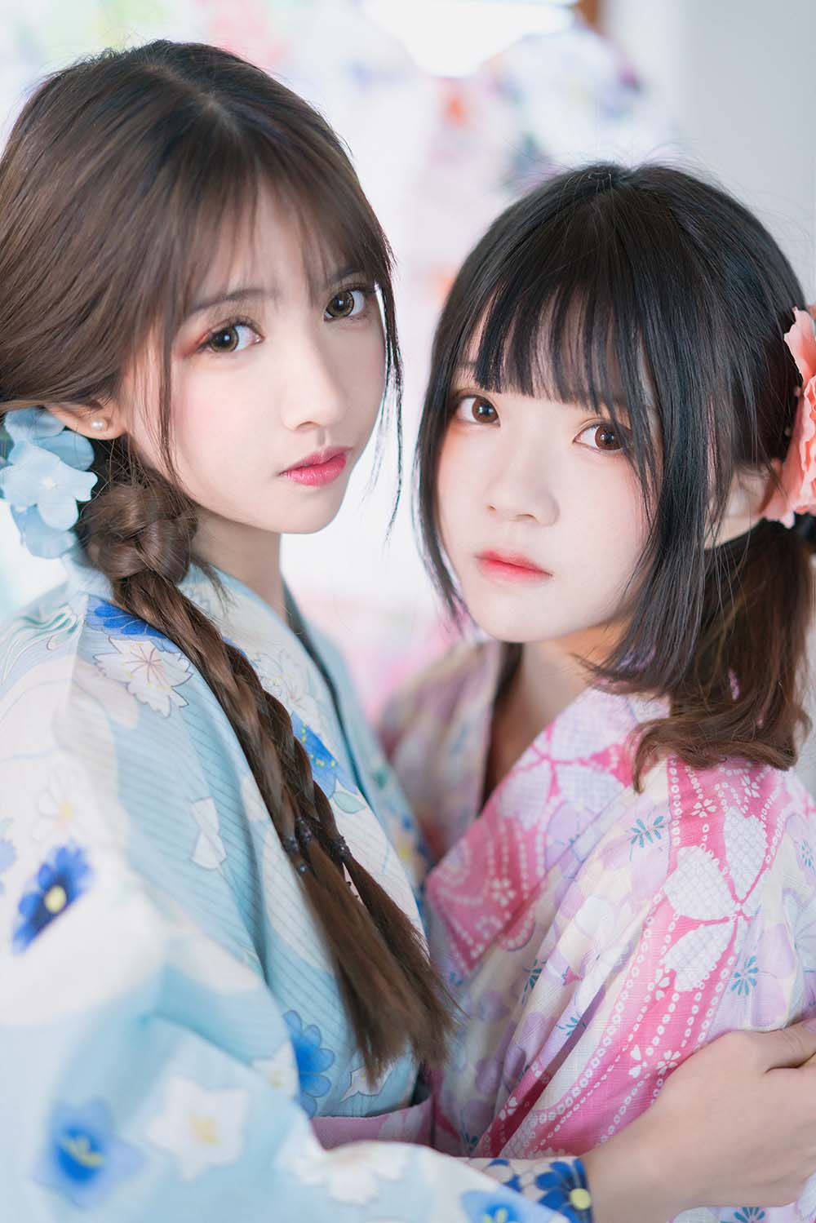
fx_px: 1699
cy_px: 612
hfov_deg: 27.0
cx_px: 408
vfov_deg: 39.6
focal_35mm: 50
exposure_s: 1/125
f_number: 1.4
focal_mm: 50
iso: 400
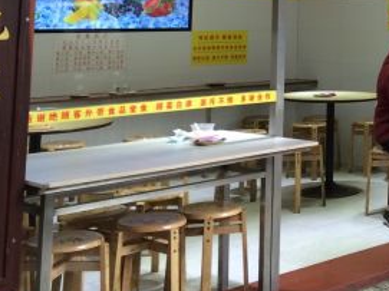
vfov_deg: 18.4
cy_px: -75
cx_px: 428
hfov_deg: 24.3
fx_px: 842
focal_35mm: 75
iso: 40
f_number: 2.2
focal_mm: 4.15
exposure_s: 1/40
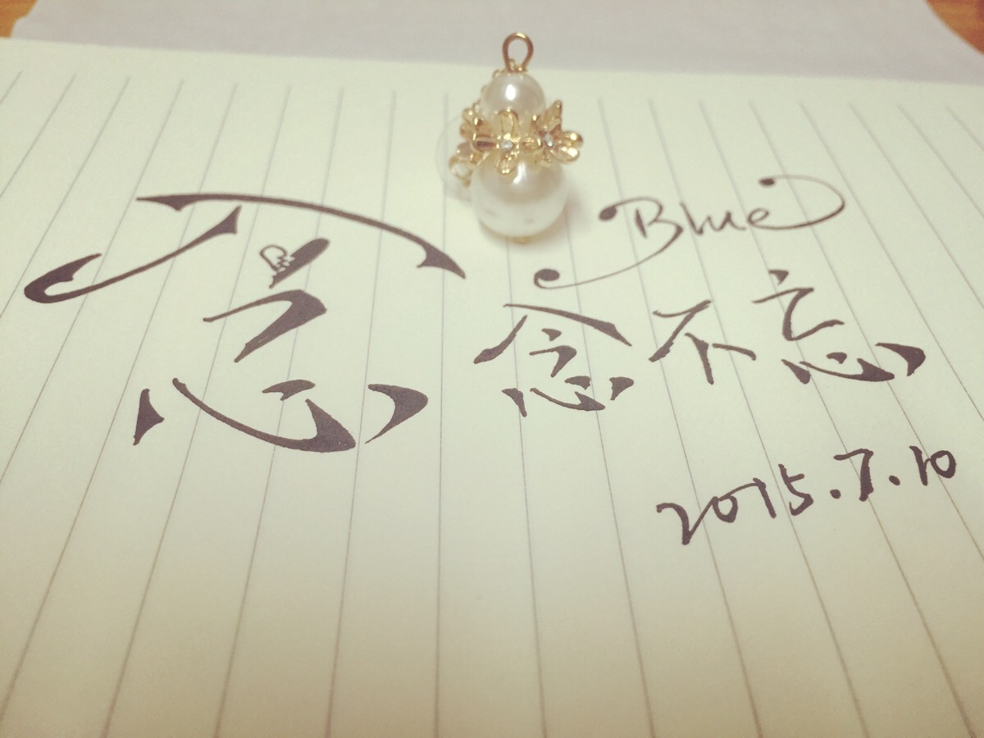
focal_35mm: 29
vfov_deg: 48.2
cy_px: 369
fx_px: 824
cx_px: 492
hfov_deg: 61.7
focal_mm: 4.15
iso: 64
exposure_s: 1/33
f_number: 2.2
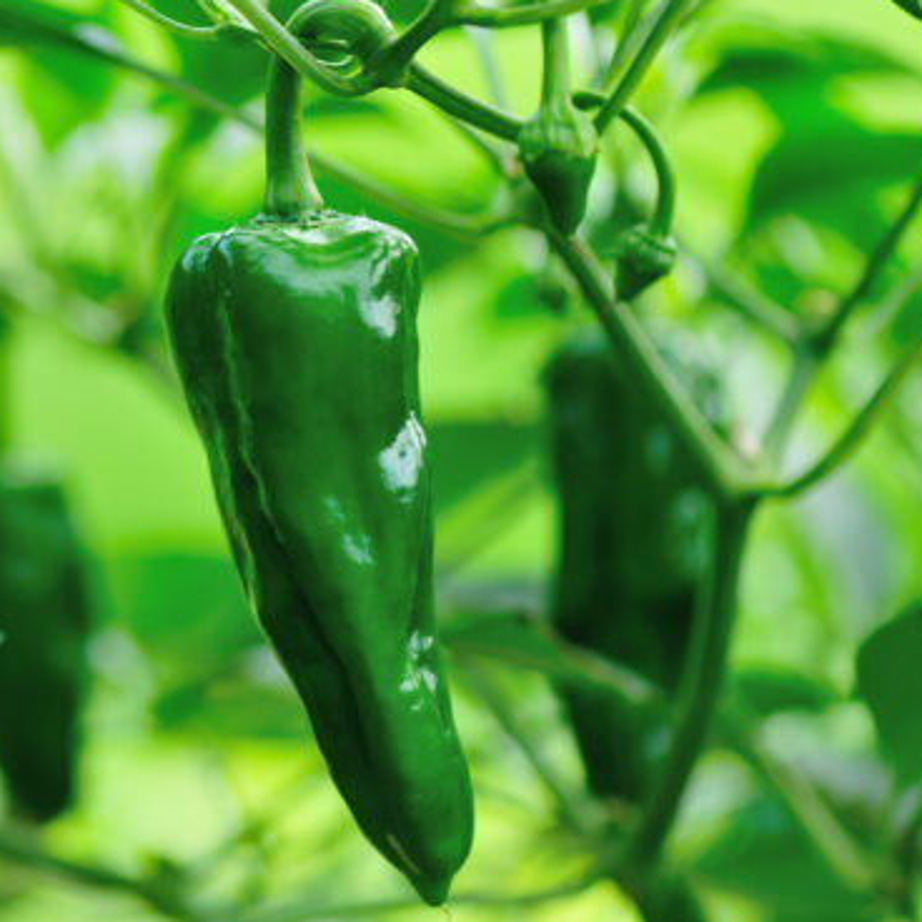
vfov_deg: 9.4
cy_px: 392
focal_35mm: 186
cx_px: 98
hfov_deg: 9.4
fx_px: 5605
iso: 200
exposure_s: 1/400
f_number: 3
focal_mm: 105
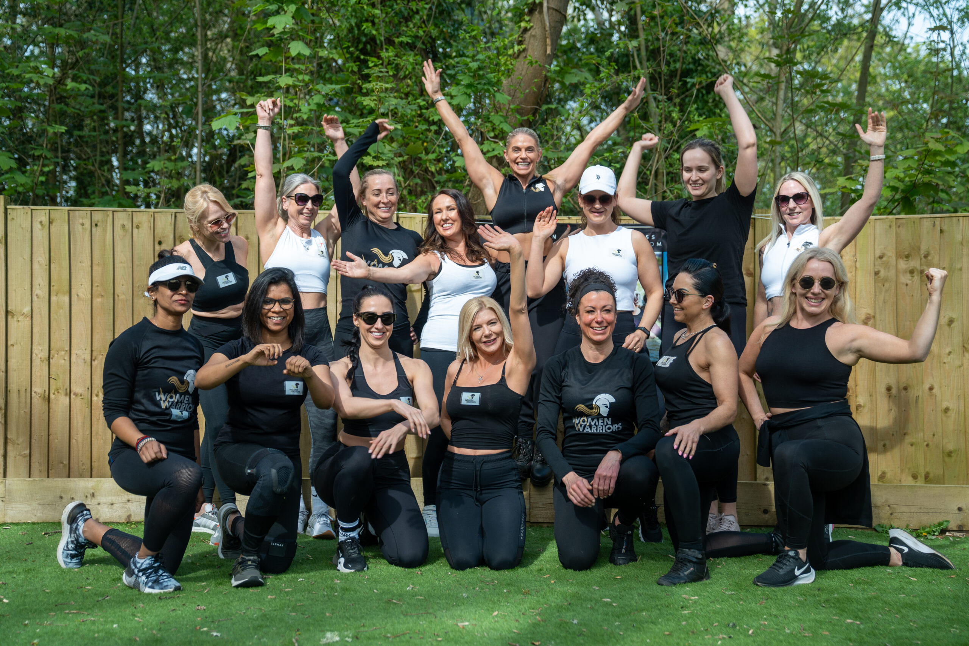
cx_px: 484
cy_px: 323
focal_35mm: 50
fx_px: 1346
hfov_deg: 39.6
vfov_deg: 27.0
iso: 200
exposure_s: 1/160
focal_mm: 50
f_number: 2.8
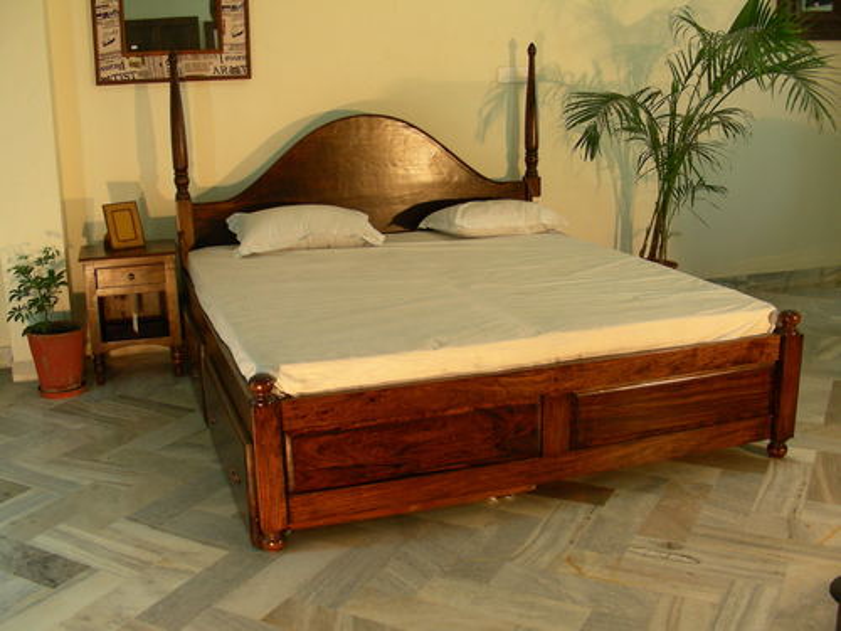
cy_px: 316
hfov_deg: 49.0
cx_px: 420
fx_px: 923
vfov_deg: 37.7
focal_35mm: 38
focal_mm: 6.3
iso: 50
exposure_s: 1/13.1
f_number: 3.5
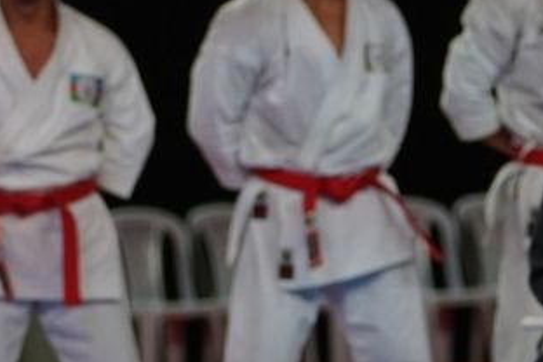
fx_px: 8099
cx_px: 336
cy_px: 104
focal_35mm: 537
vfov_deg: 2.6
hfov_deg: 3.8
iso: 800
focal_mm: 93
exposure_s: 1/1000
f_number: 2.8
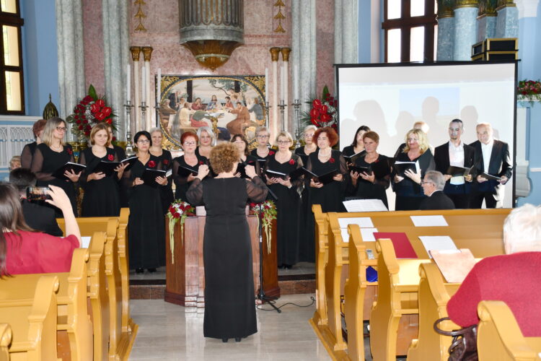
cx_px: 270
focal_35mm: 45
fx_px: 676
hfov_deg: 43.6
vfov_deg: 29.9
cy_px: 180
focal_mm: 30
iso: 400
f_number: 4
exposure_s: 1/80
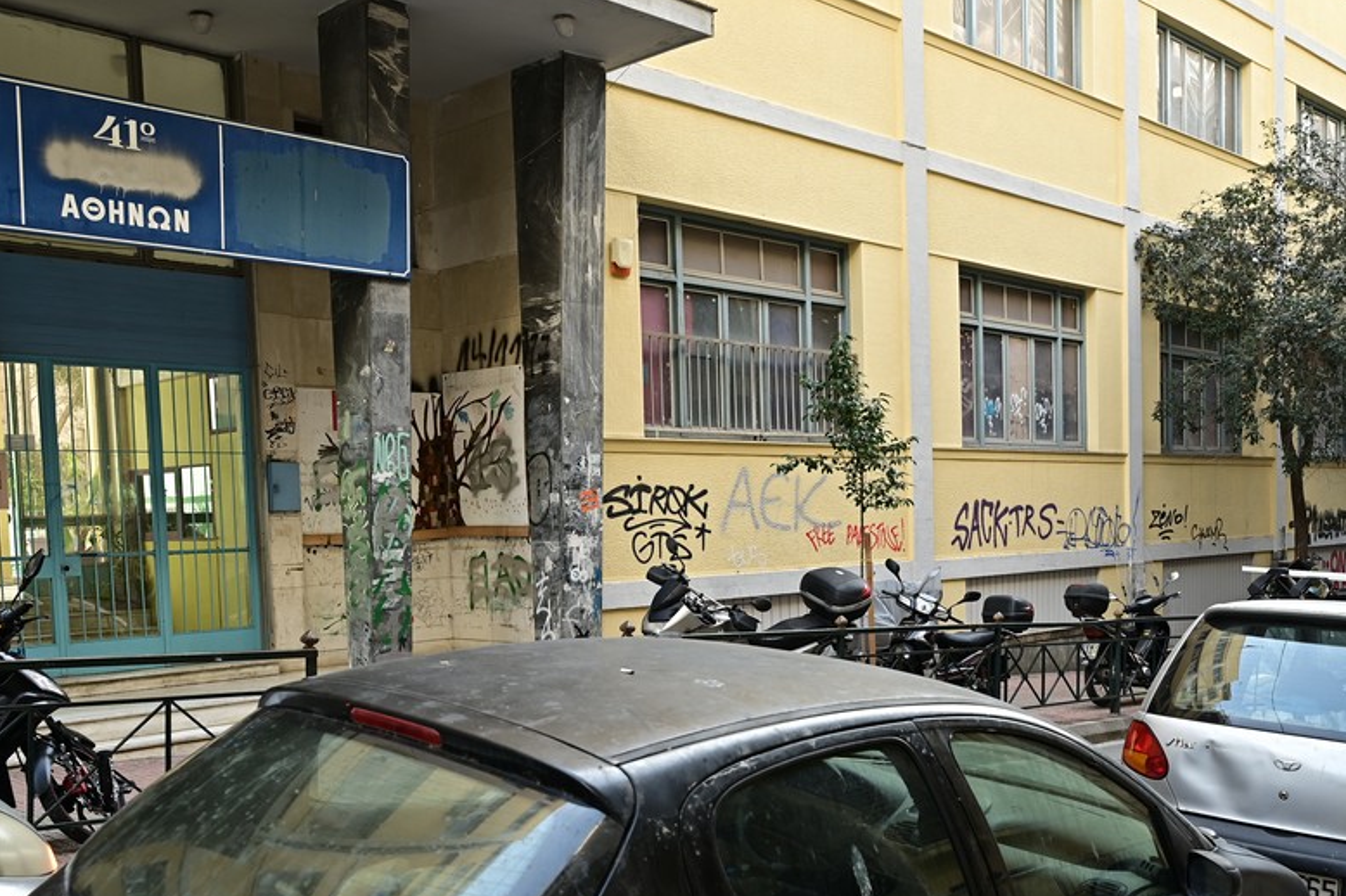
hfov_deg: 51.8
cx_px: 758
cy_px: 614
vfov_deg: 35.5
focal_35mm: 37
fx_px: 1383
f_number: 4
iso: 320
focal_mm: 24
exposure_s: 1/160
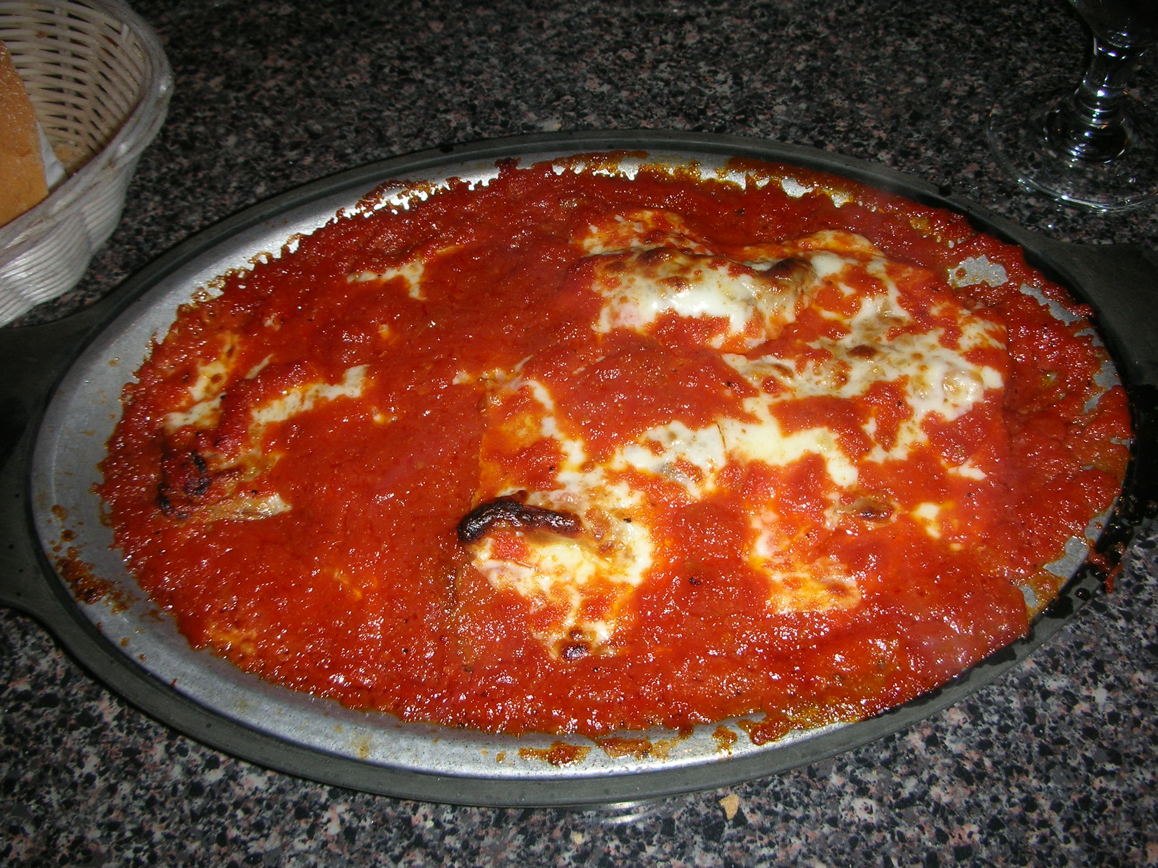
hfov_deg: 52.6
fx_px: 1171
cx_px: 579
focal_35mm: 35
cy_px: 434
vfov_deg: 40.7
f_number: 3
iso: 50
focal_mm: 5.8
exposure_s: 1/60.1
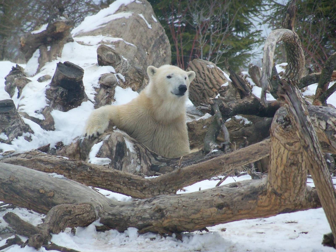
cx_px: 168
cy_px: 126
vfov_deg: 4.2
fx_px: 3397
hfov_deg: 5.7
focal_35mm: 350
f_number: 4.8
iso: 400
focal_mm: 62
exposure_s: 1/500
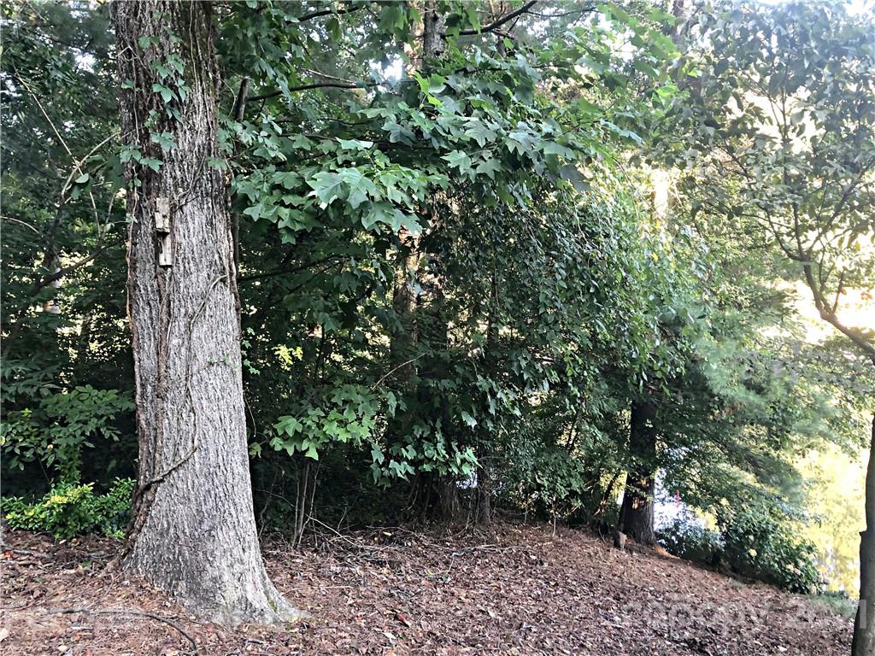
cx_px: 438
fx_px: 708
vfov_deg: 49.7
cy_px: 328
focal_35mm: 28
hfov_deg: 63.4
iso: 40
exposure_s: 1/30
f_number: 1.8
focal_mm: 4
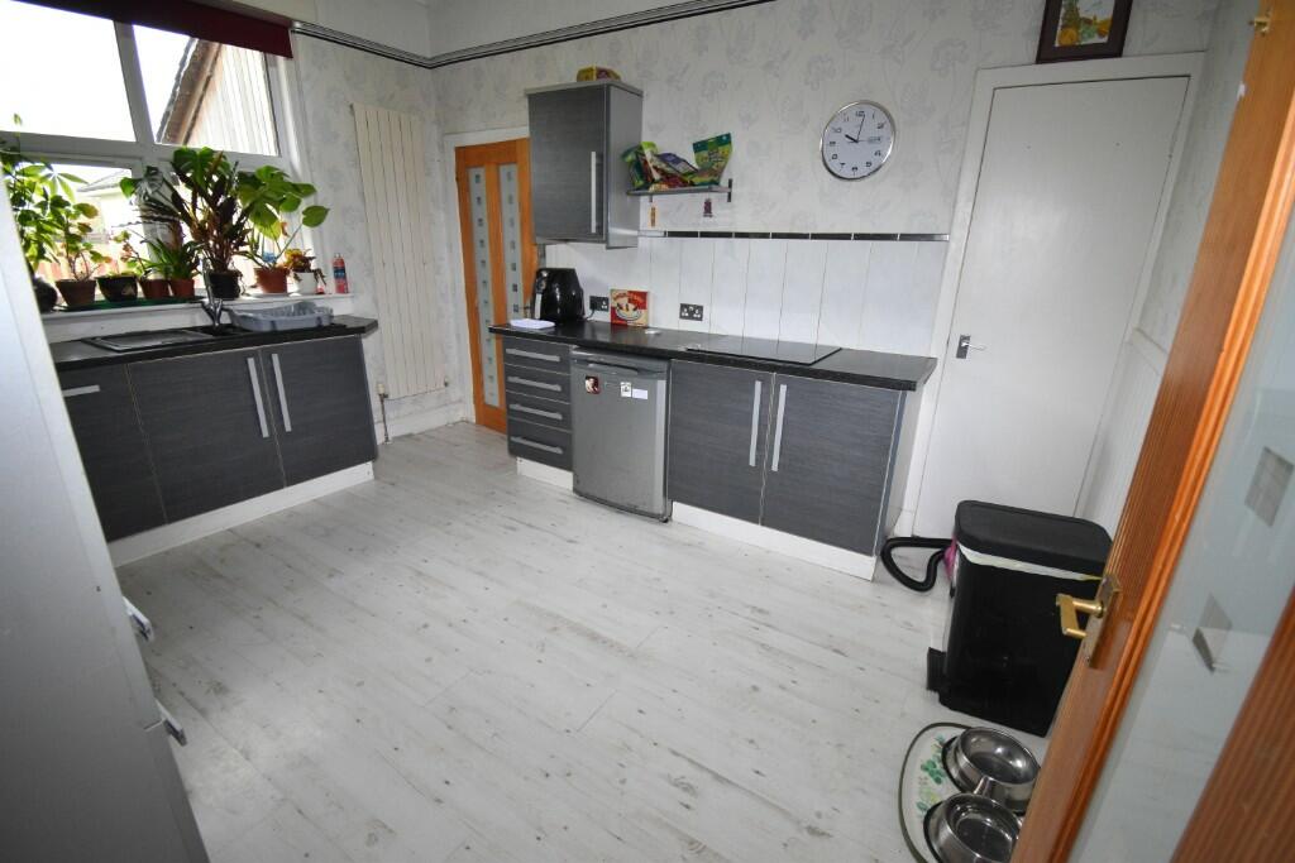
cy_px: 432
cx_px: 648
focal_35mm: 15
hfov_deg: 100.4
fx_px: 540
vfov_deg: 77.3
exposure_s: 1/125
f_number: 4.5
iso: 1100
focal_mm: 10
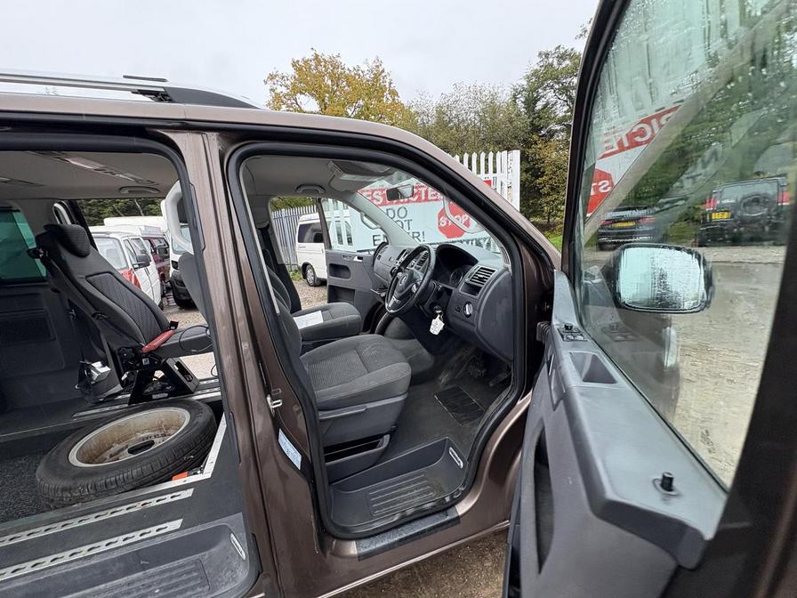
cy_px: 299
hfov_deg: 102.1
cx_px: 398
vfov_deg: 85.7
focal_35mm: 14
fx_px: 322
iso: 100
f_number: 2.2
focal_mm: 2.22
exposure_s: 1/99
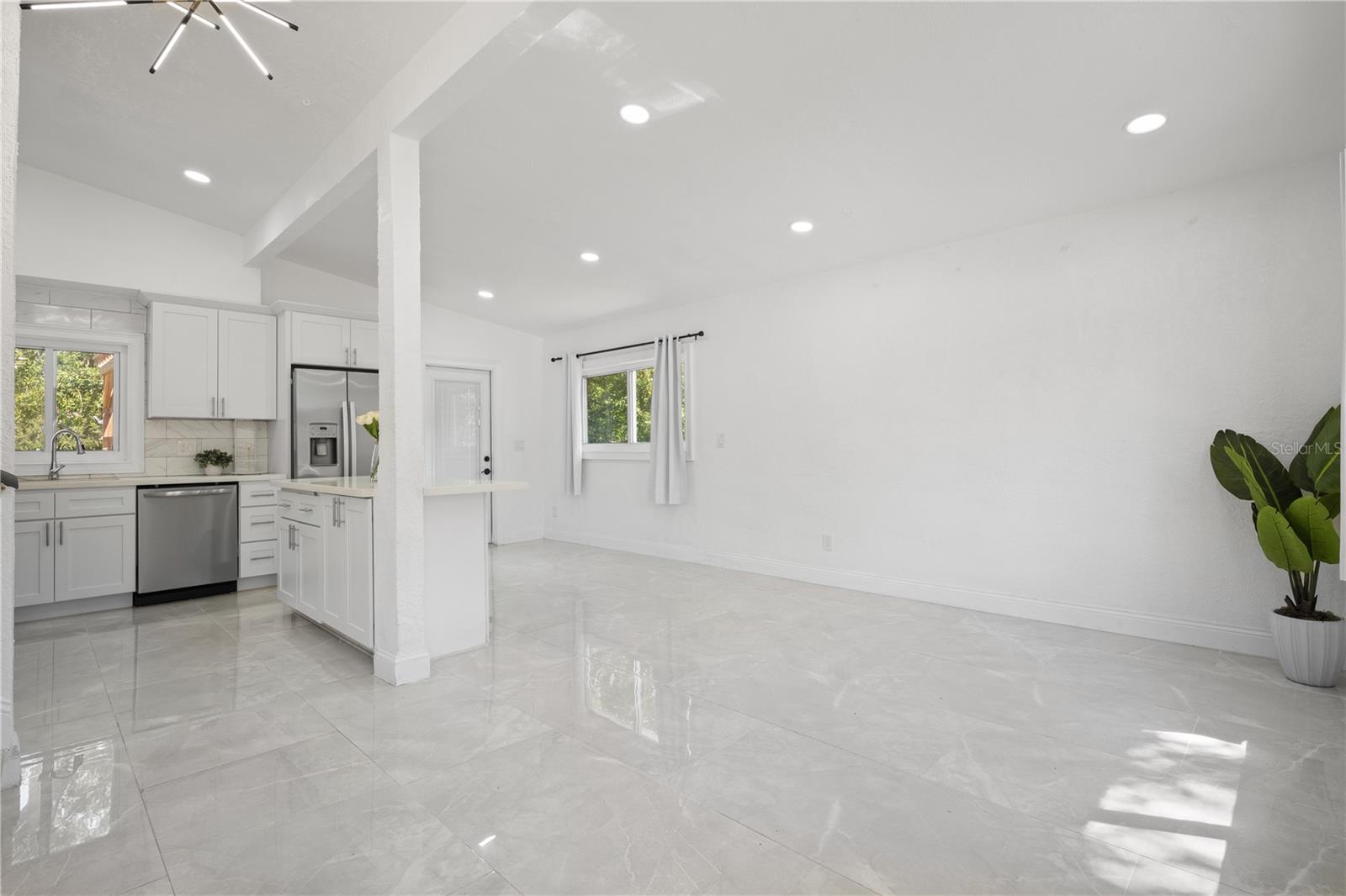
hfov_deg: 96.7
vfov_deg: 73.7
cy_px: 448
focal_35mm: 16
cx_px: 673
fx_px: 598
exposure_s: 1/40
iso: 640
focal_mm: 16
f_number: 8
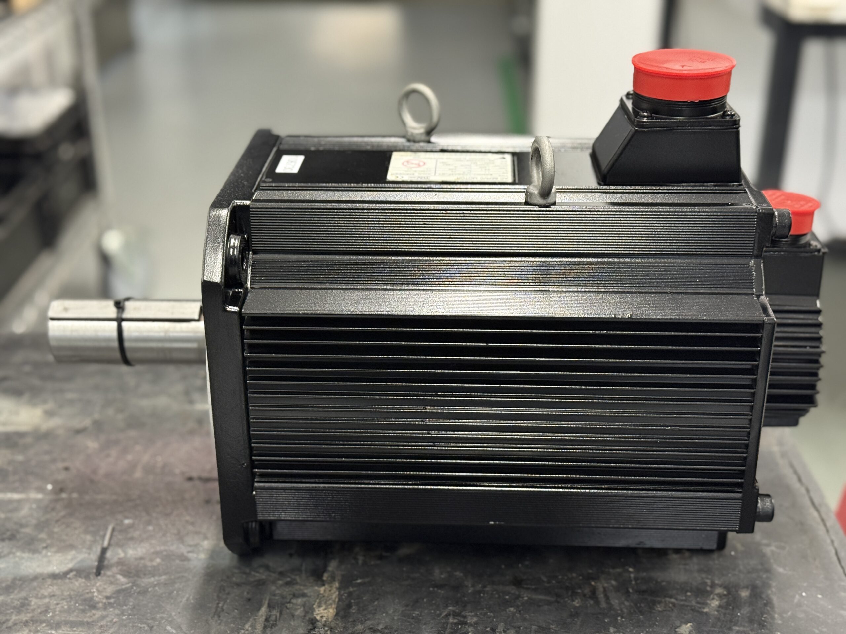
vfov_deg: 30.3
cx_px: 423
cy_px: 317
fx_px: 1173
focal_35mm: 48
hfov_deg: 39.7
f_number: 1.78
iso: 250
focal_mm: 6.76
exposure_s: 1/33
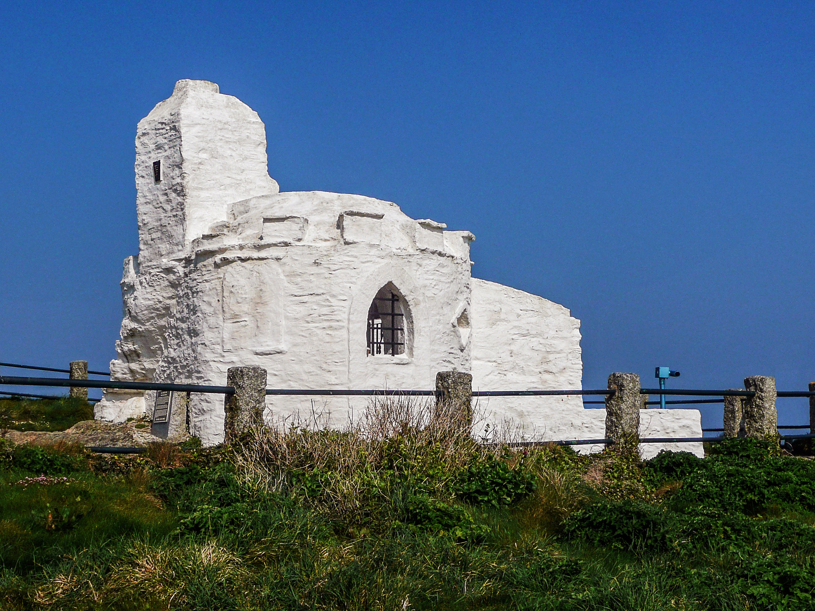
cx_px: 408
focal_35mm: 58
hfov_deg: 33.2
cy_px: 306
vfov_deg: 25.2
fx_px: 1366
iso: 100
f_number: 10
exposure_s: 1/400
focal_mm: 7.8
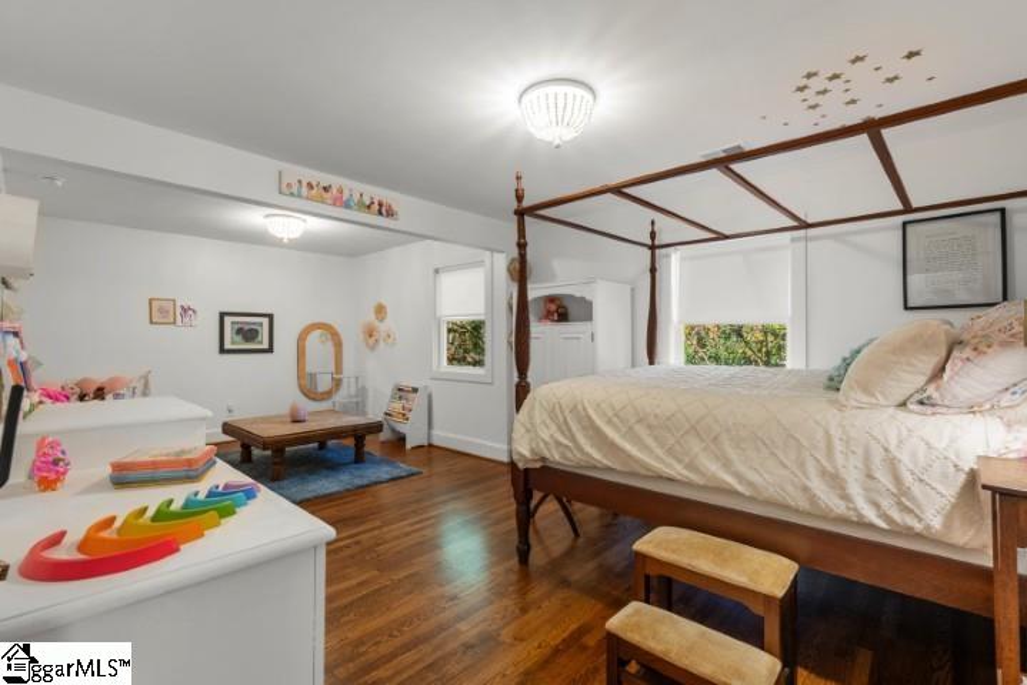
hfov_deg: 96.7
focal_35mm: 16
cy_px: 342
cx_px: 514
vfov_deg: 73.8
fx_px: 457
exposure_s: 1/1.67
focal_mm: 16
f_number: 8
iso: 200
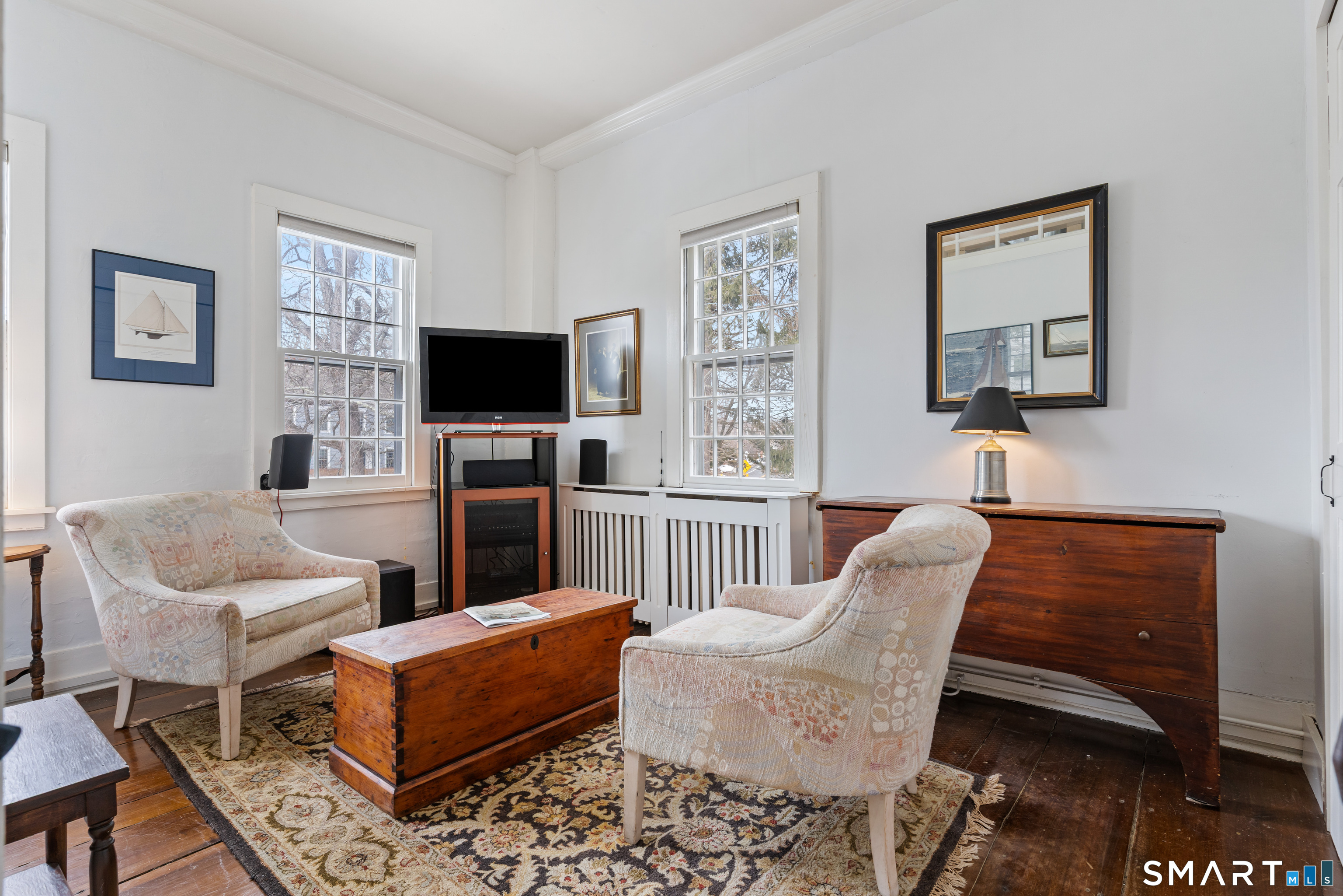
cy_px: 448
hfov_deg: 93.3
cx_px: 672
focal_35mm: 17
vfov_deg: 70.4
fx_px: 634
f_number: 8
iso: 320
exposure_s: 1/3
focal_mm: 17
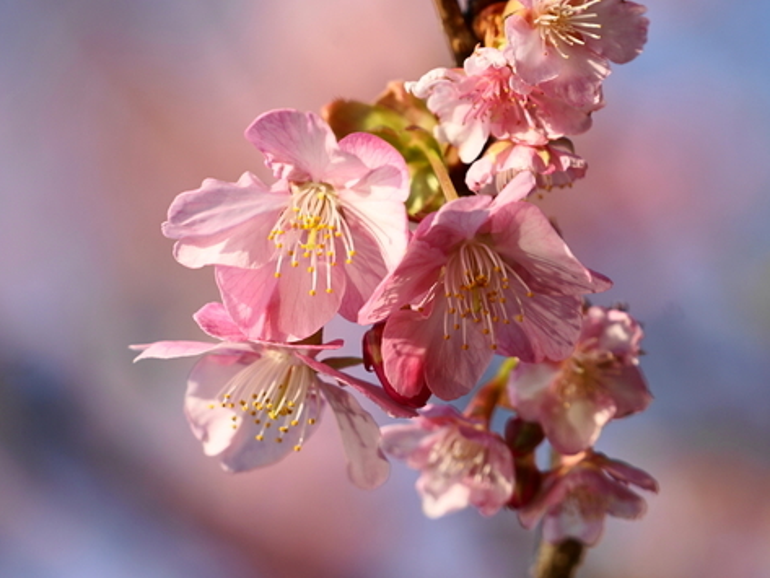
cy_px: 242
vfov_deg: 2.4
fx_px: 13706
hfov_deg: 3.2
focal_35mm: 616
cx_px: 357
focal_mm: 296
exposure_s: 1/320
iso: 100
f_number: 5.6
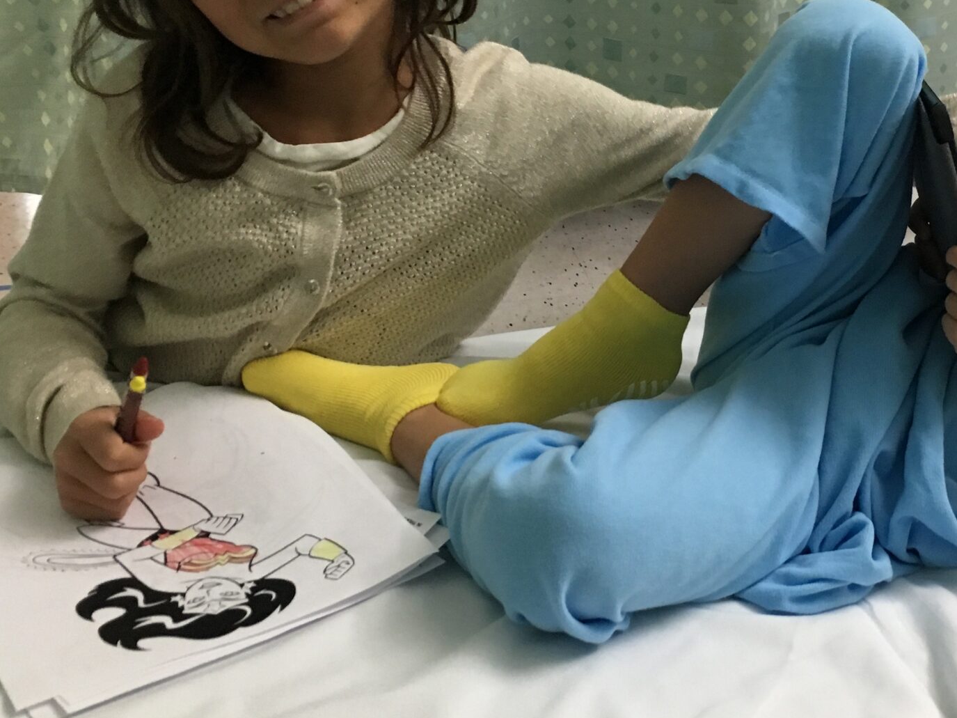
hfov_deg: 34.7
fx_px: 1493
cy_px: 266
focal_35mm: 54
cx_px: 724
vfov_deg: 26.9
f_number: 2.2
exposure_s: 1/30
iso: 160
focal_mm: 4.15
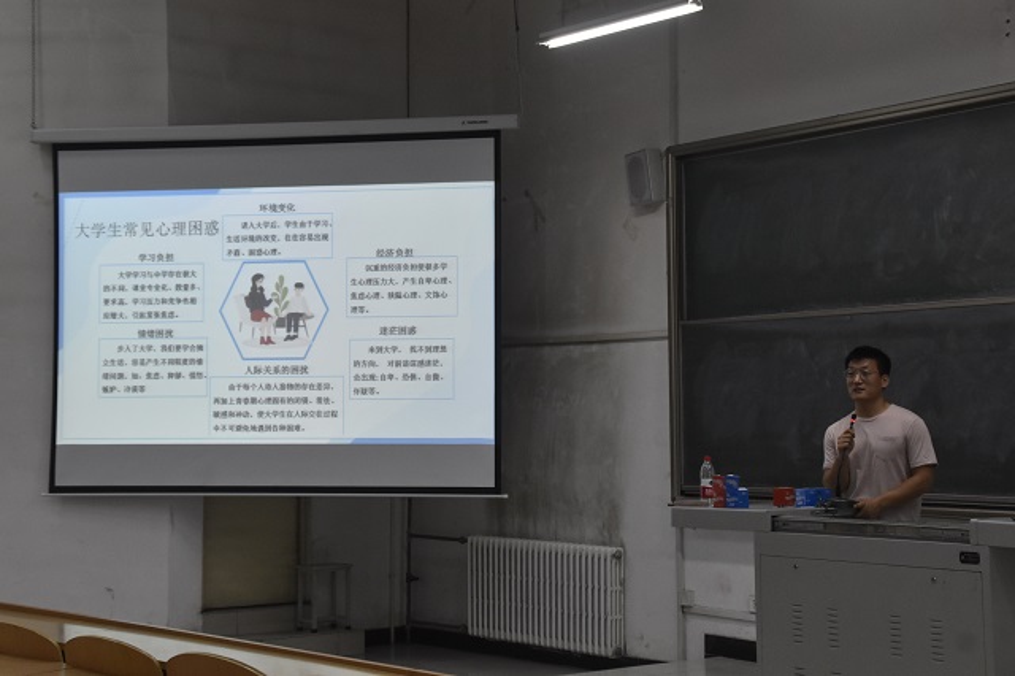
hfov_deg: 31.9
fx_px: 1775
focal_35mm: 63
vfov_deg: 21.5
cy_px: 338
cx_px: 508
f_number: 7.1
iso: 1600
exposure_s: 1/125
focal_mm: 42
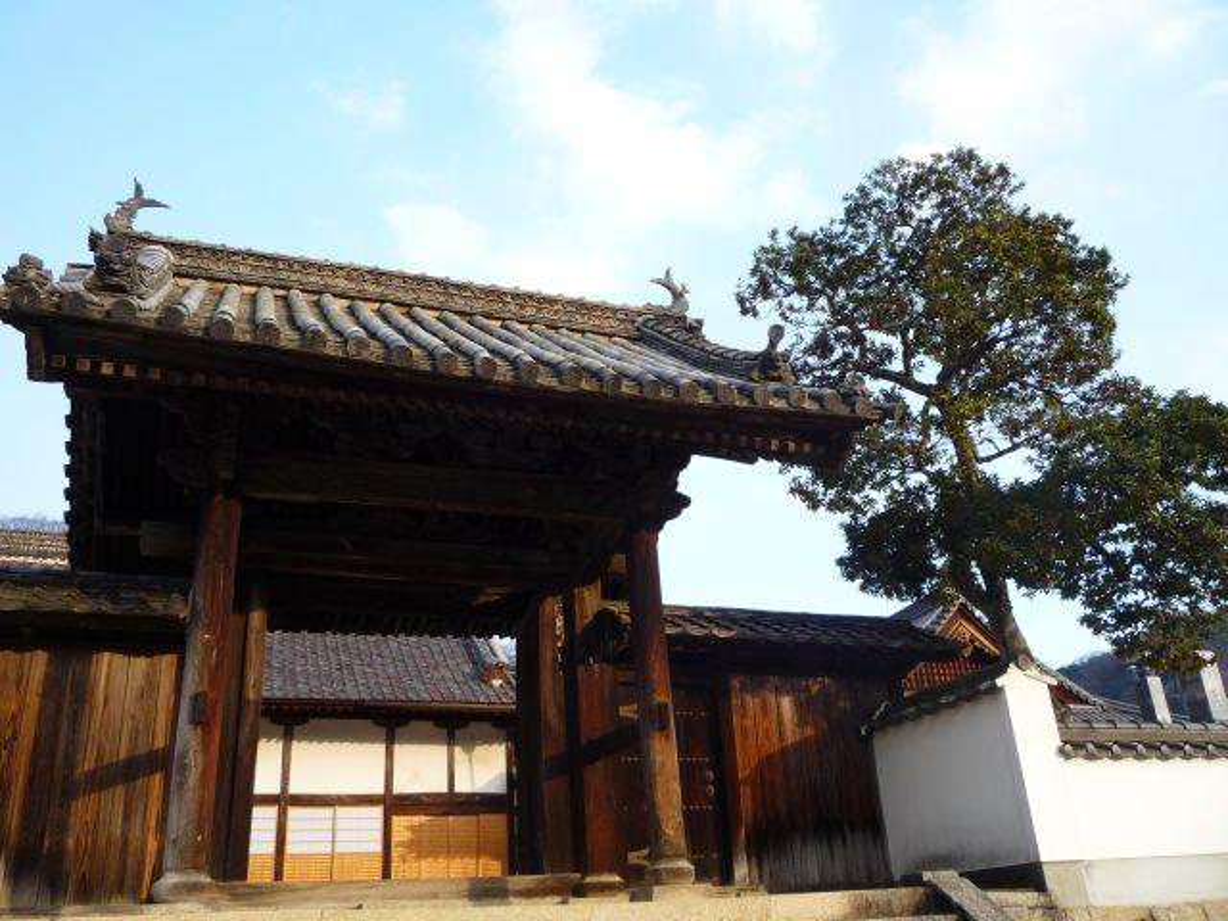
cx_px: 614
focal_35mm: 30
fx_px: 1064
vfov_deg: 46.8
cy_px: 460
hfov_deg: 60.0
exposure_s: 1/125
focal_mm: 5.2
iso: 100
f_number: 4
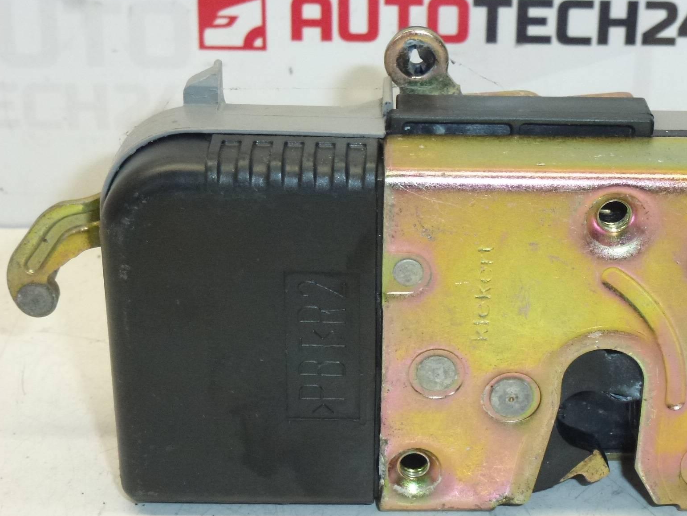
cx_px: 453
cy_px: 279
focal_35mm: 69
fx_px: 1370
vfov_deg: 21.3
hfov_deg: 28.0
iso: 400
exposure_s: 1/125
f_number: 4.3
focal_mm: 9.4
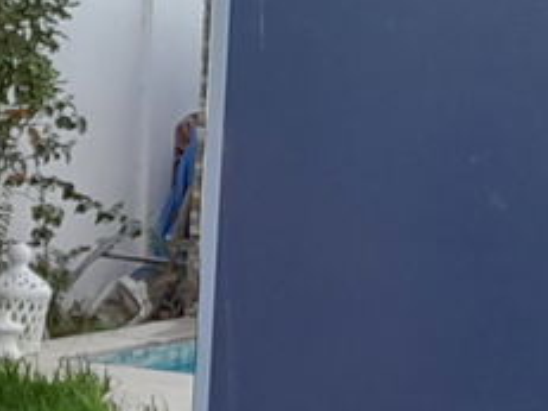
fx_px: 2848
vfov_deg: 8.0
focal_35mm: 180
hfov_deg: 10.8
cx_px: -57
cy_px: 717
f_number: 1.8
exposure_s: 1/60
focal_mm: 3.98
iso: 40
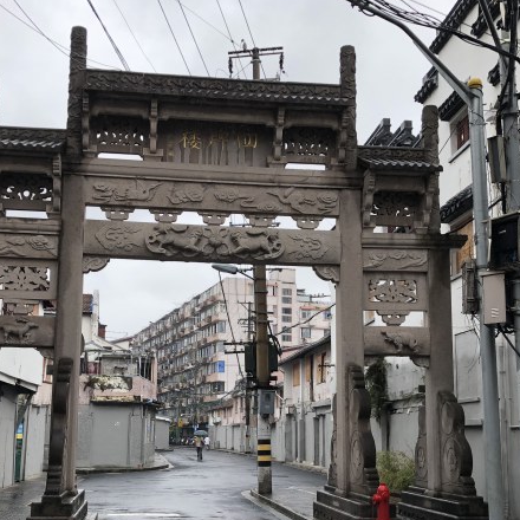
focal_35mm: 45
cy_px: 332
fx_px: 765
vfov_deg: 37.3
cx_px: 222
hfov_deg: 37.5
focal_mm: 4
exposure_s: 1/350
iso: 20
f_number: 1.8
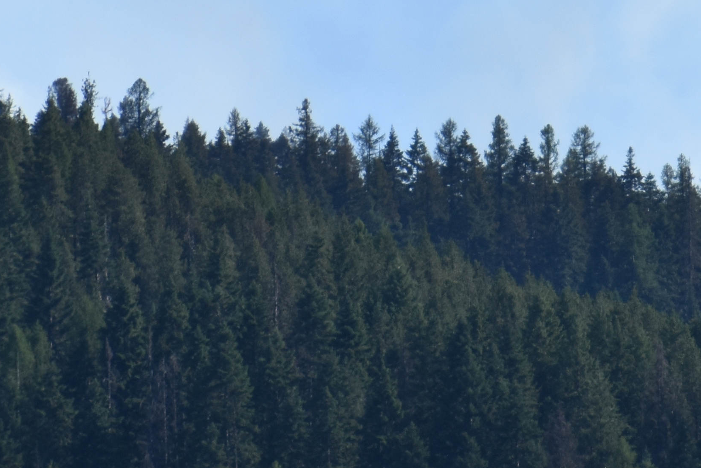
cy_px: -190
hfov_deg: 1.9
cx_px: 576
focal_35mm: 1064
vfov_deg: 1.3
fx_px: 20713
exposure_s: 1/1000
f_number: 8
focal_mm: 195
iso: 200
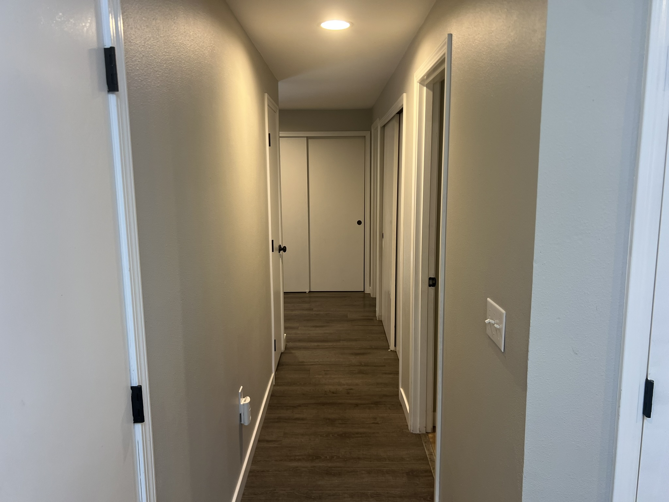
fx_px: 502
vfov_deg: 53.1
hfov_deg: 67.3
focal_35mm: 26
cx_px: 334
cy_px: 251
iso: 80
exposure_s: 1/60
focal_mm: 5.7
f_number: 1.5
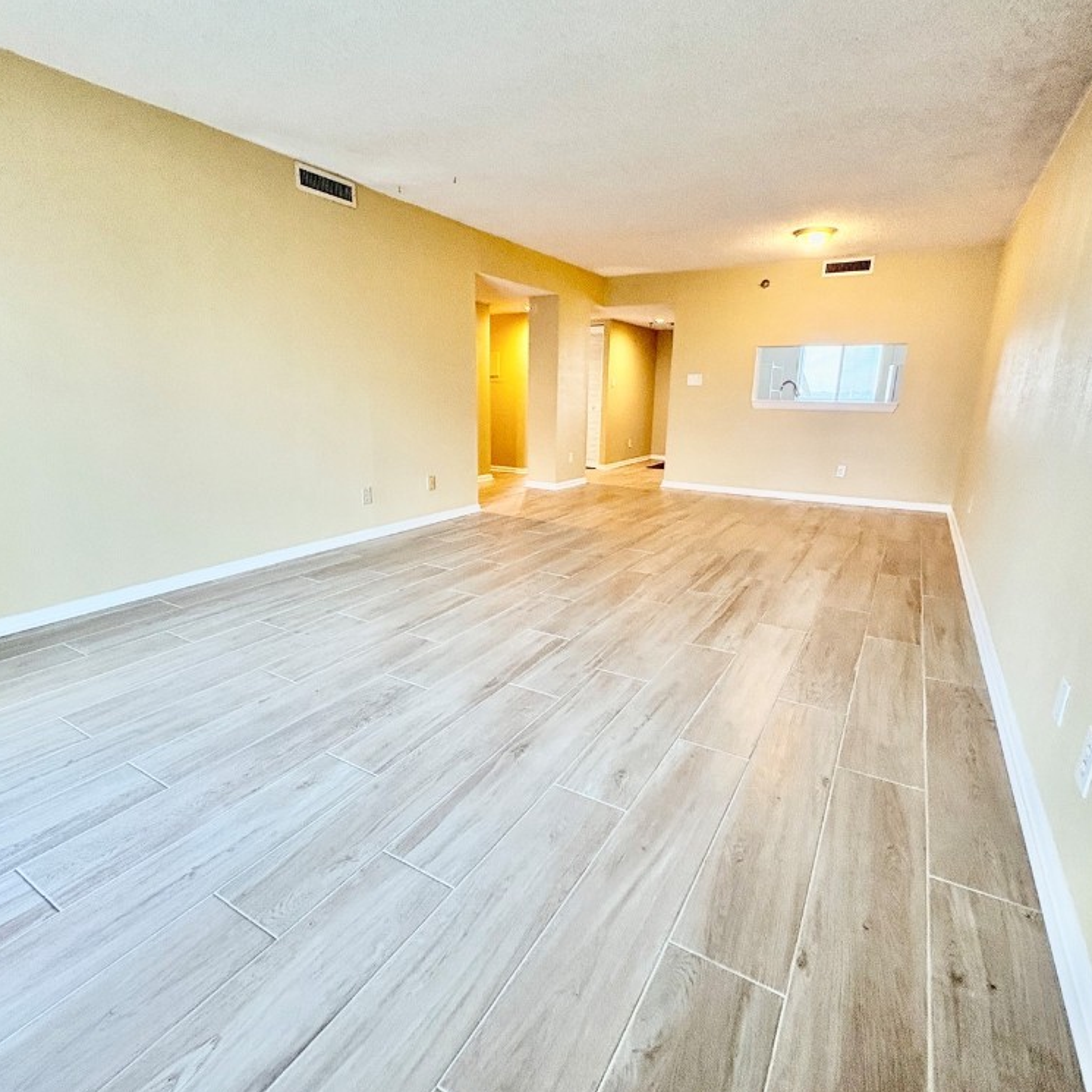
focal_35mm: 17
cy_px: 548
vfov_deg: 84.0
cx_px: 547
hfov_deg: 84.0
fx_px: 607
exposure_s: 1/120
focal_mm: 2.22
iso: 400
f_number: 2.2
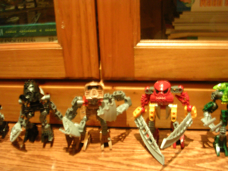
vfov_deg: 35.1
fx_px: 270
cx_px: 114
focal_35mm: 41
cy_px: 86
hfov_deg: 45.8
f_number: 2.9
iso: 200
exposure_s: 1/4.3
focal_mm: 6.2
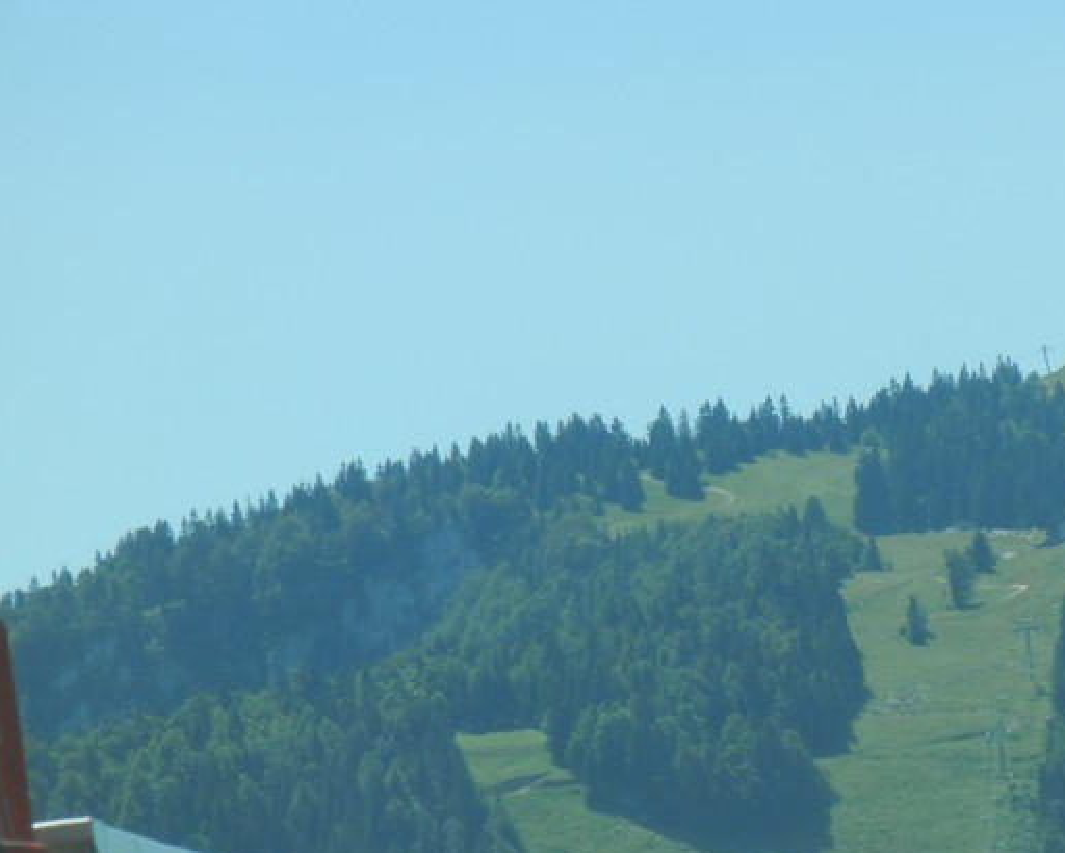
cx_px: 1063
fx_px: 16113
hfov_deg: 3.8
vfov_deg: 3.0
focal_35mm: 511
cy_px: 682
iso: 160
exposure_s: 1/565
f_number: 5.1
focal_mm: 47.2
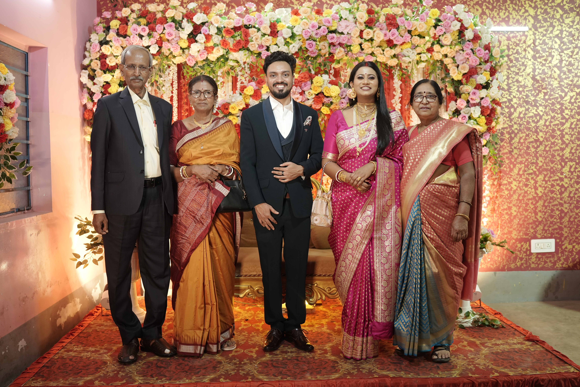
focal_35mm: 35
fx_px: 564
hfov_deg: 54.4
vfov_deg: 37.9
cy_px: 194
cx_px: 290
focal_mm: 35
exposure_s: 1/200
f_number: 2.8
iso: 1000
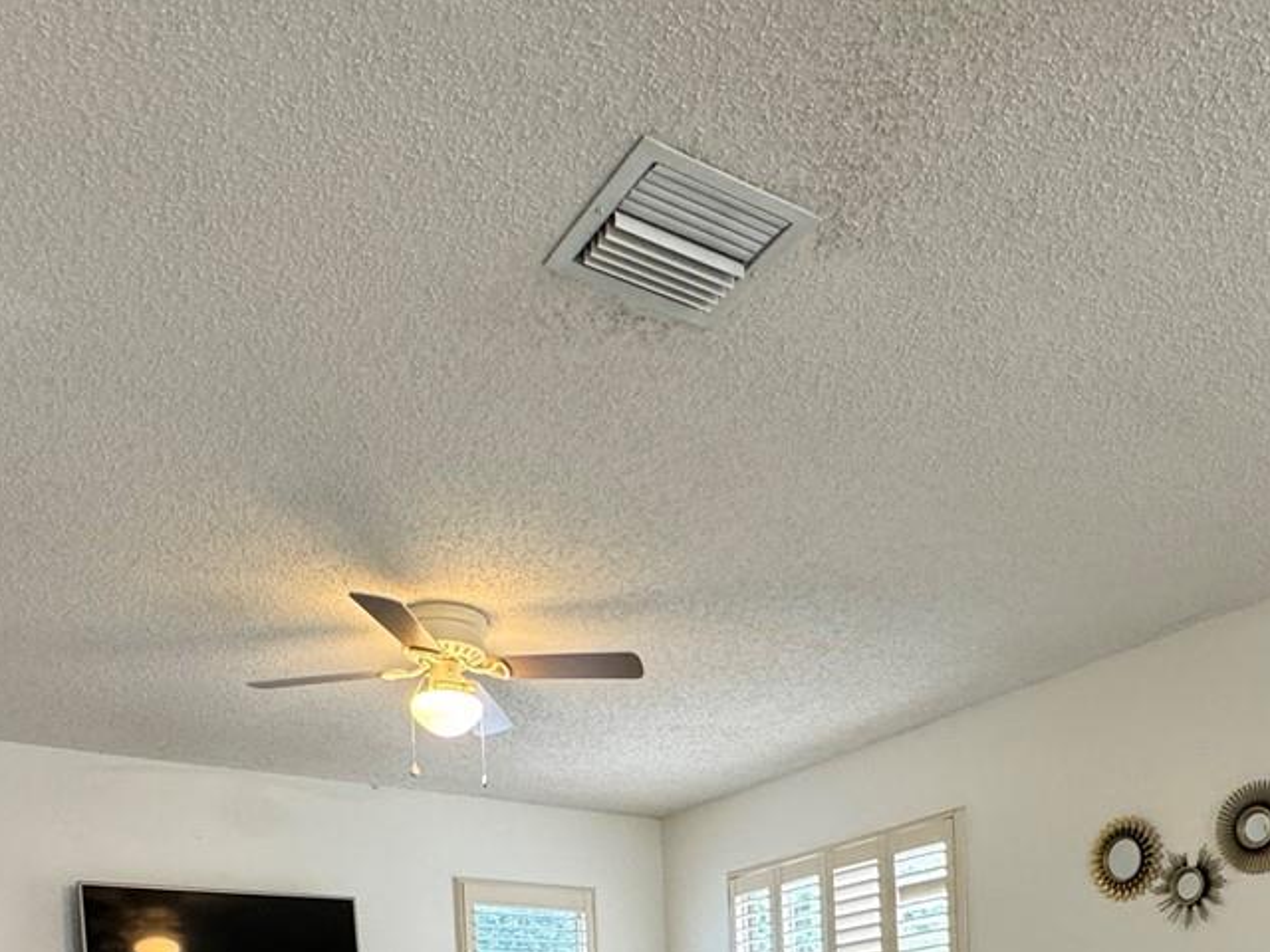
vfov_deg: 33.3
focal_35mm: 35
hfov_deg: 52.3
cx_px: 750
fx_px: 1284
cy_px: 1138
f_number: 2.2
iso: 320
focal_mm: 2.22
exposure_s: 1/120
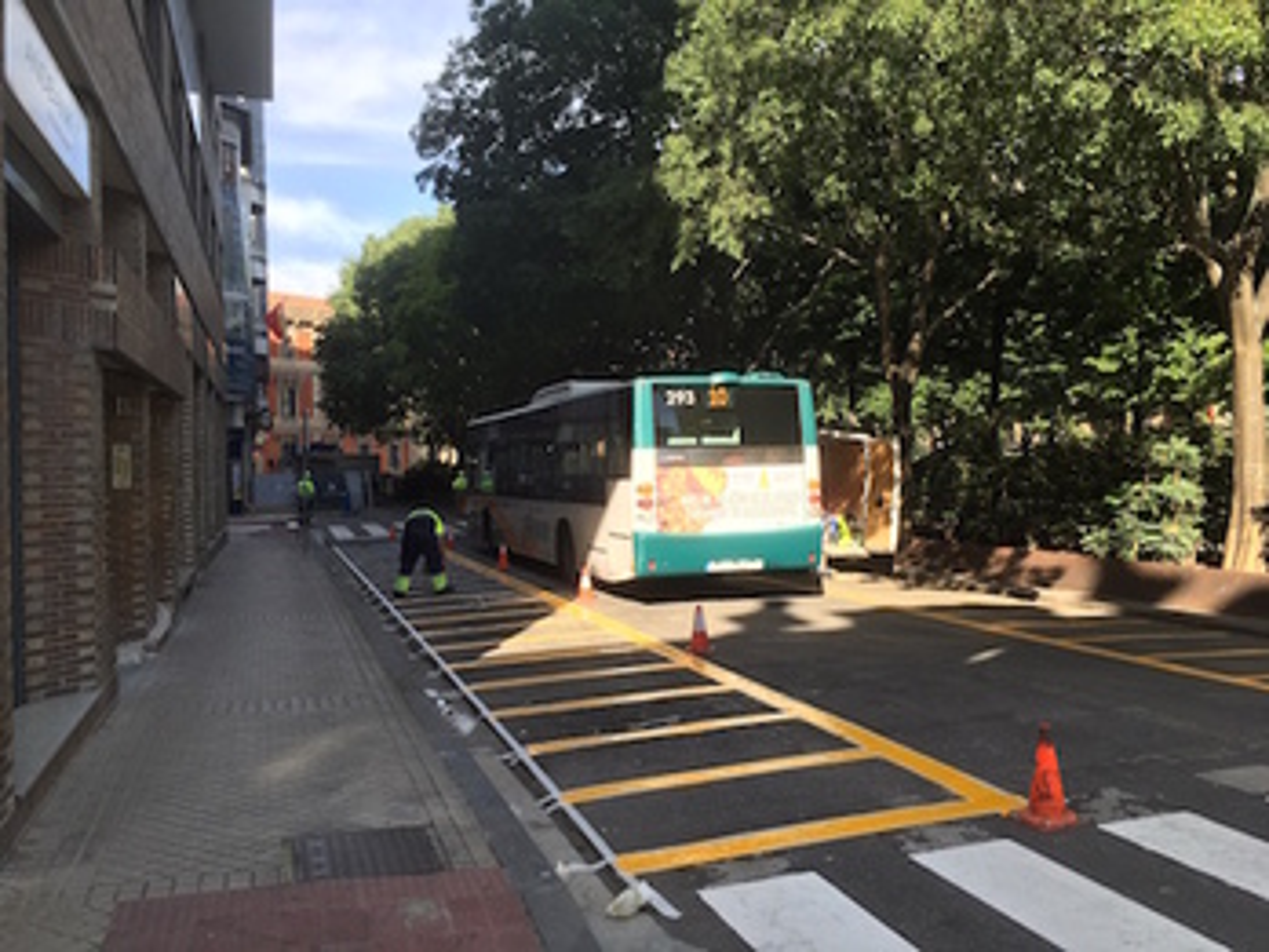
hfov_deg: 61.7
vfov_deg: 48.2
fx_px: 1063
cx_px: 634
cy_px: 476
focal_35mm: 29
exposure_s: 1/381
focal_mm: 4.15
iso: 25
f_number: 2.2
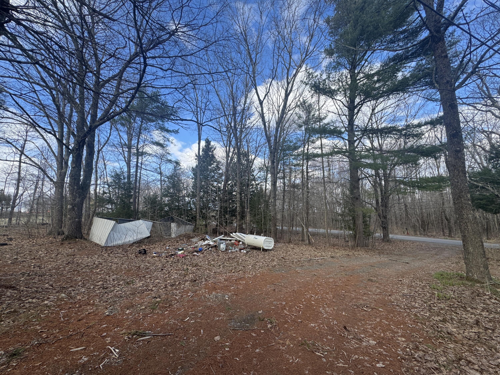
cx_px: 250
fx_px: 202
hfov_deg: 102.1
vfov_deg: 85.7
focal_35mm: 14
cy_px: 188
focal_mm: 2.22
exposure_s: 1/537
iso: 40
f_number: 2.2
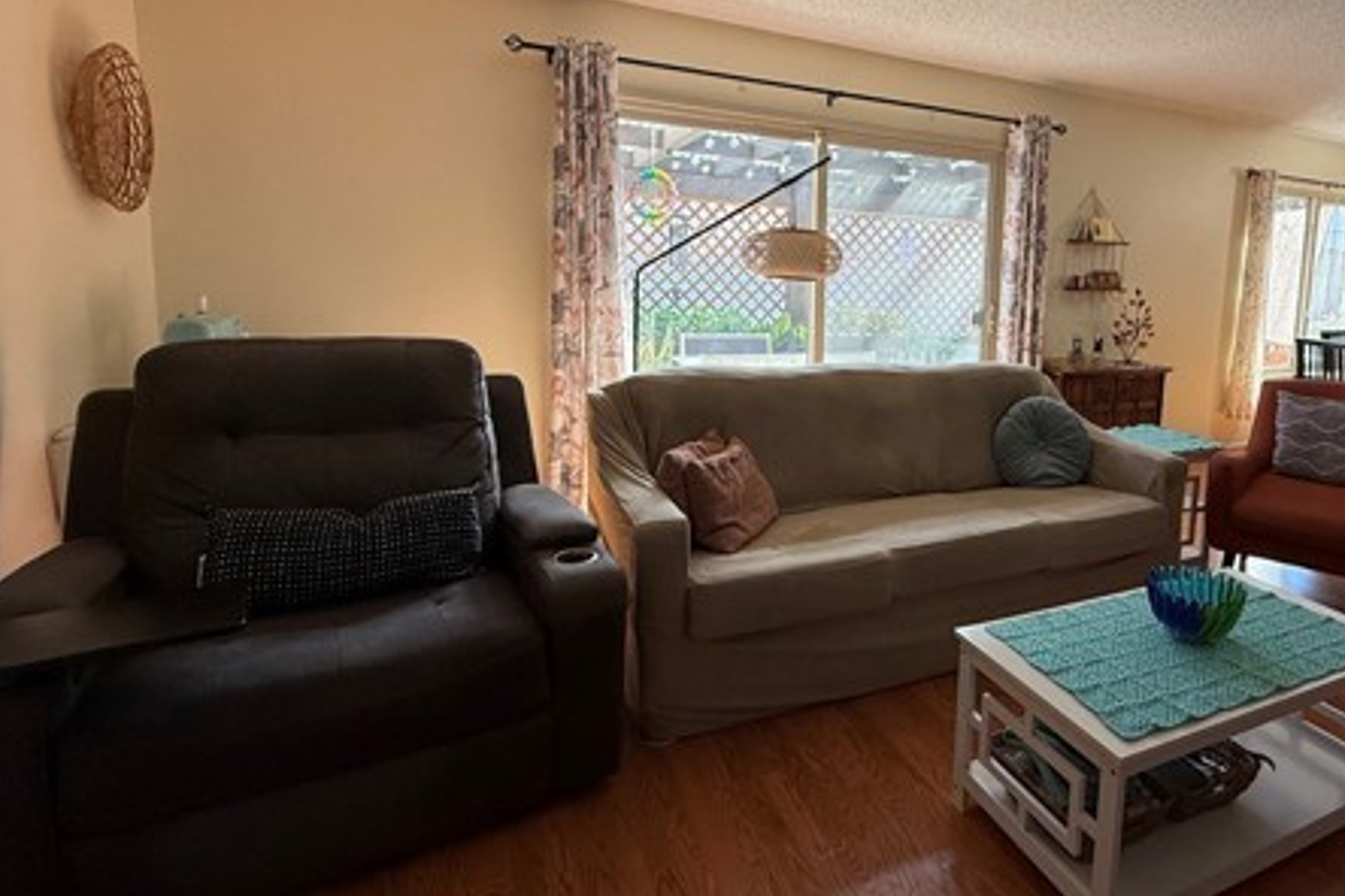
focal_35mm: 21
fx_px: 785
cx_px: 906
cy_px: 363
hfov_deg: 78.3
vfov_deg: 59.1
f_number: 2.2
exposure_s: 1/99
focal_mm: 2.22
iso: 200
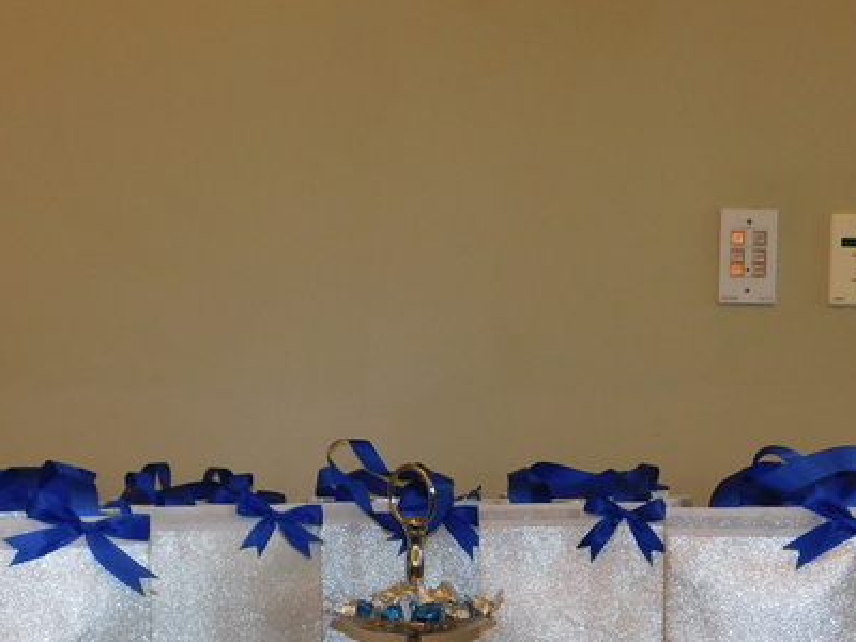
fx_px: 1484
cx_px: 404
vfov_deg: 23.6
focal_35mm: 60
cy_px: 599
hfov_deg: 32.2
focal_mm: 5.3
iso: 200
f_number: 3.2
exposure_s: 1/30
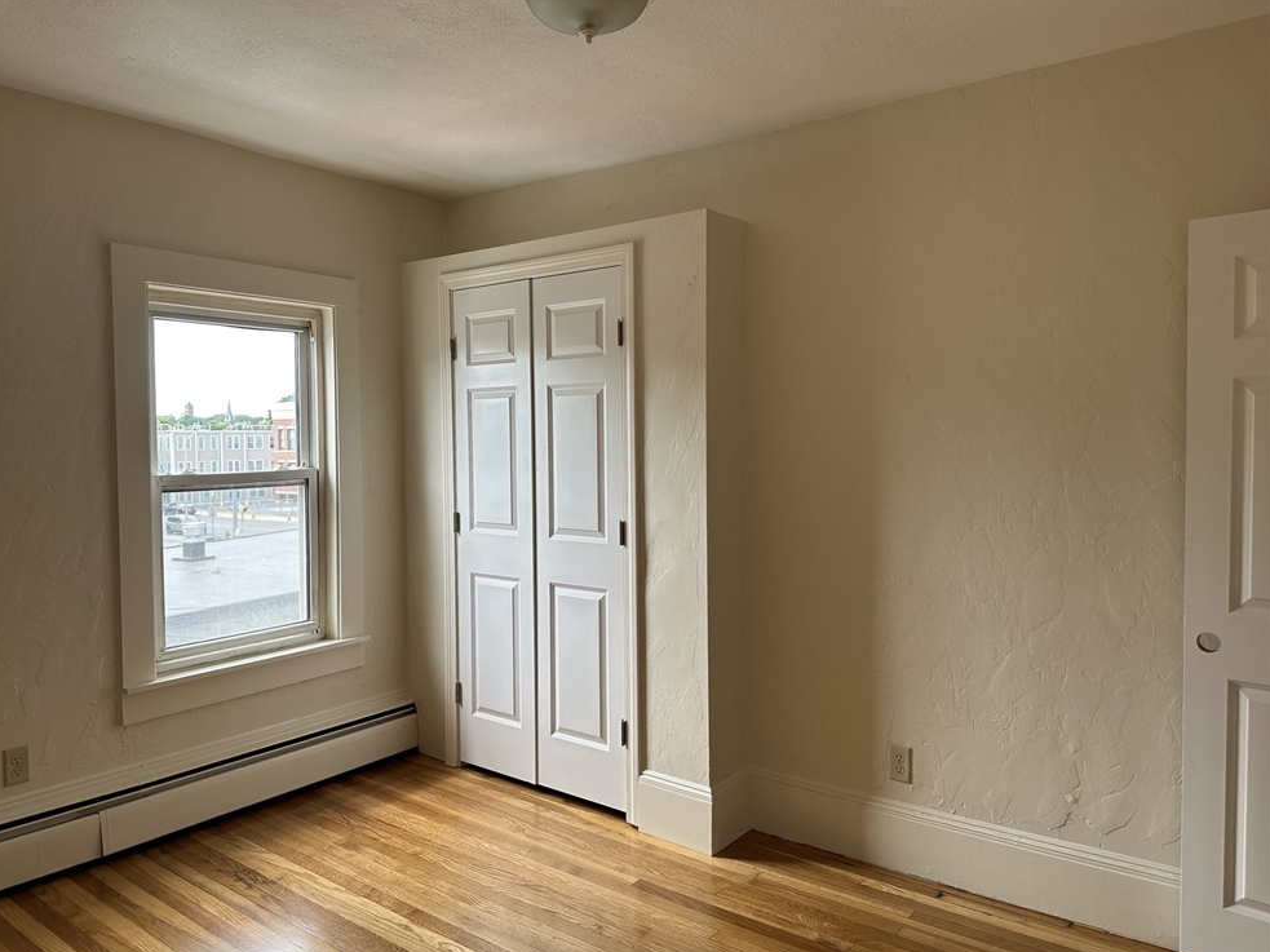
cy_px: 471
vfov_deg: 54.9
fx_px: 917
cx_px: 614
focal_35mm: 25
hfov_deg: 69.4
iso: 80
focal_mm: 6.86
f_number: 1.78
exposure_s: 1/225
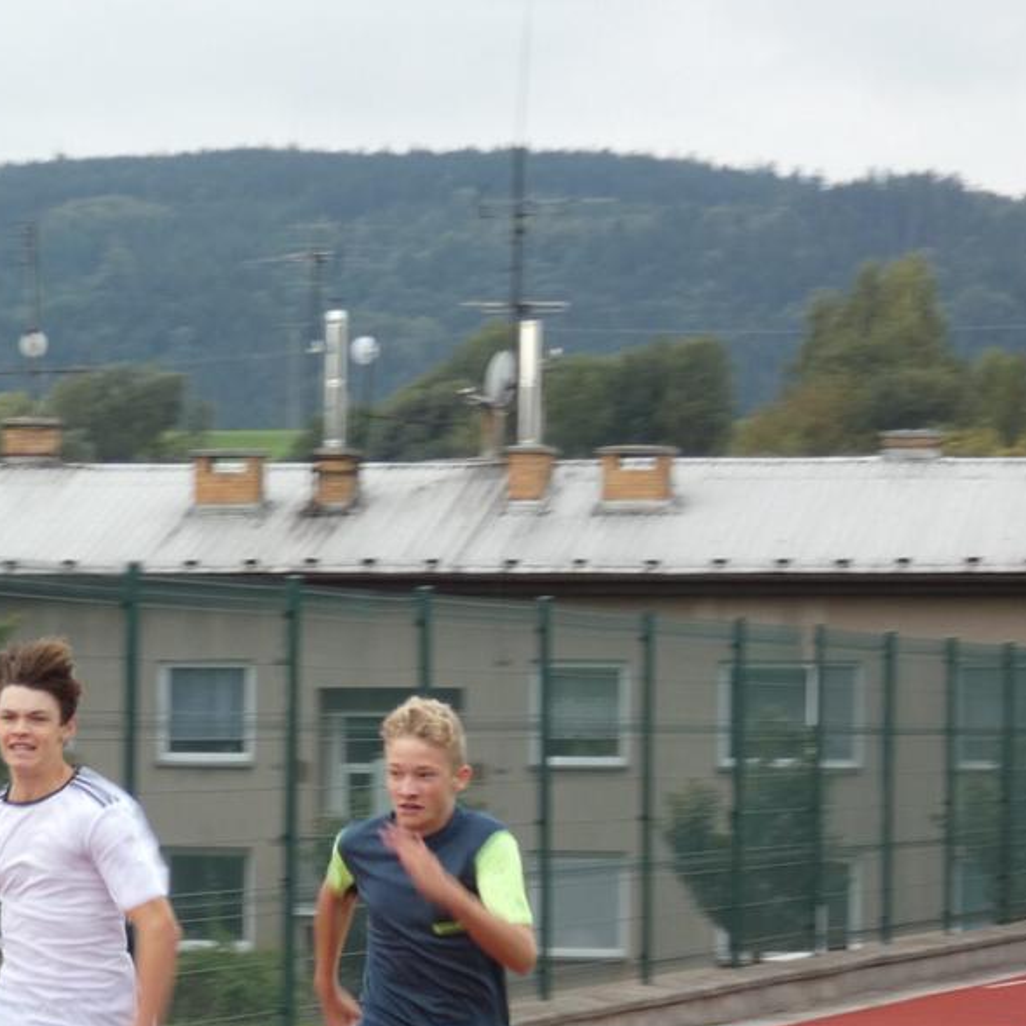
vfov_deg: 8.3
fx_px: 7076
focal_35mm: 211
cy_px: 857
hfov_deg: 8.2
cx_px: -82
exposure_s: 1/80
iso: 100
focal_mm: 18.8
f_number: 4.9
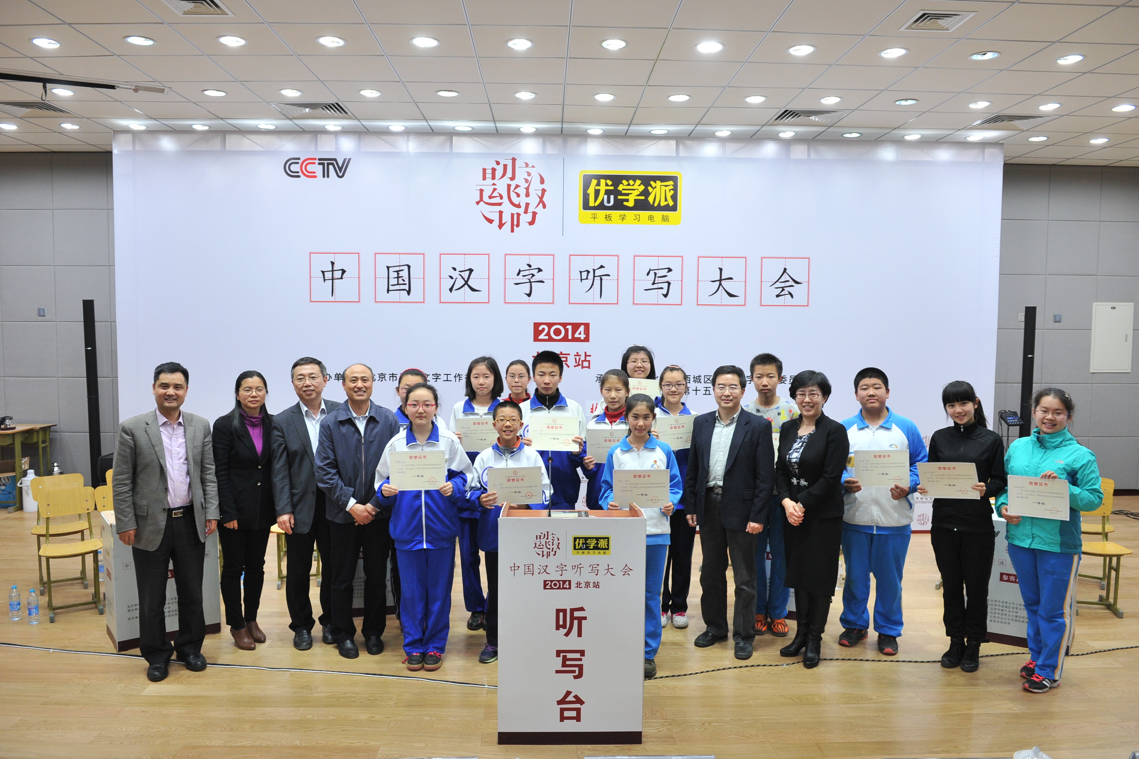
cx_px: 570
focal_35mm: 27
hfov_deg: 67.4
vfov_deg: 47.9
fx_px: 854
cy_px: 380
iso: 2000
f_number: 5.6
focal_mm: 27
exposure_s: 1/125
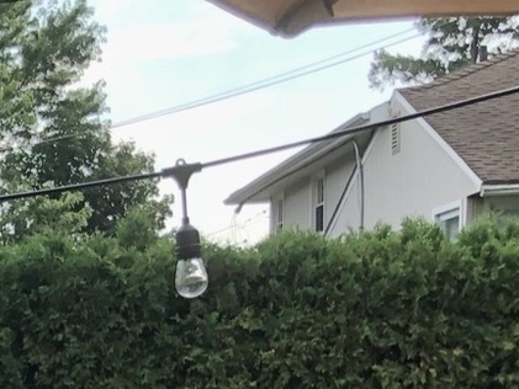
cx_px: -340
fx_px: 1995
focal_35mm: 133
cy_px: 781
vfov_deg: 10.3
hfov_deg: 13.6
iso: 20
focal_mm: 3.99
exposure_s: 1/489
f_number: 1.8
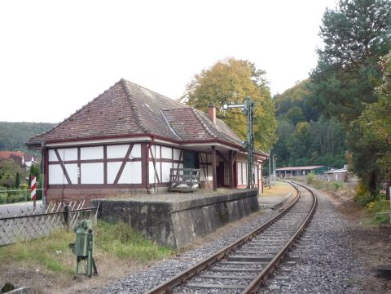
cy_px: 147
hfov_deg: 56.8
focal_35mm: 32
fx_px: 361
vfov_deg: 44.2
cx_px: 196
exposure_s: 1/125
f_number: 4
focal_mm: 5.2
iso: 100
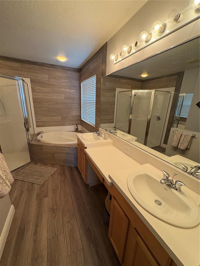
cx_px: 100
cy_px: 133
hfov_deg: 85.7
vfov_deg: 102.1
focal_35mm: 14
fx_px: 108
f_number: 2.2
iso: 200
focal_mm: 2.22
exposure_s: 1/60
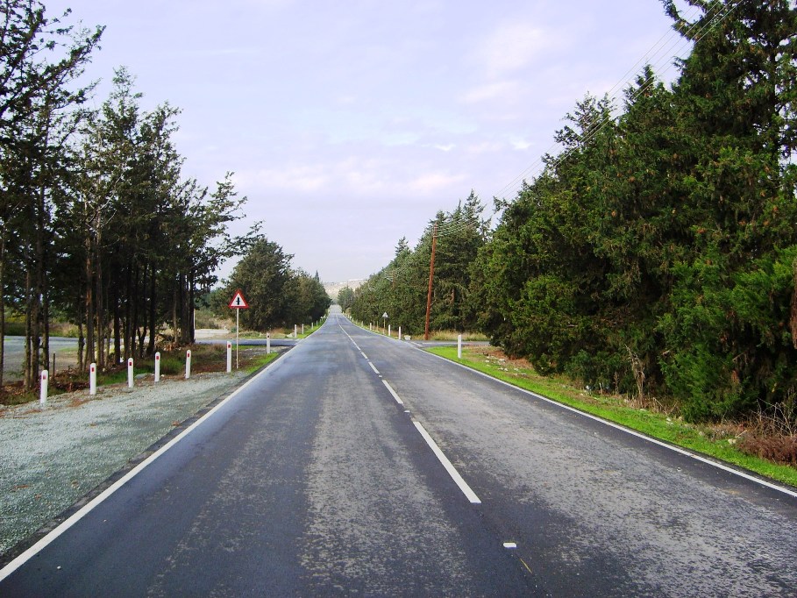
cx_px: 398
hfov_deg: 52.6
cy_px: 299
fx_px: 806
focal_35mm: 35
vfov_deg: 40.7
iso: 50
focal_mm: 5.8
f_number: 2.8
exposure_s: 1/750
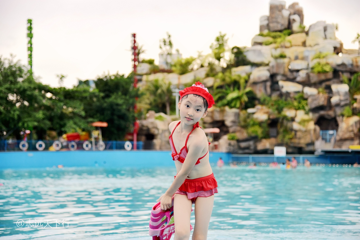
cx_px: 180
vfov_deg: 20.6
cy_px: 120
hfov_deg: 30.5
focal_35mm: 66
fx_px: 660
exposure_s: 1/640
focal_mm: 66
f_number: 4
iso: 800
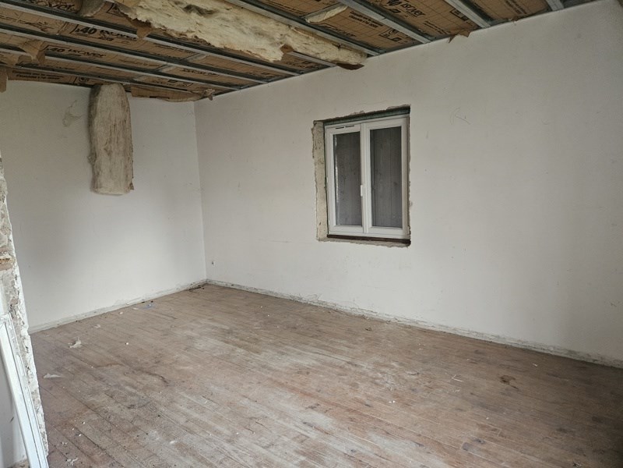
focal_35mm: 23
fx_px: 414
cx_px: 312
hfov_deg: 73.9
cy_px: 234
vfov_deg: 58.9
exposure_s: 1/142
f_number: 1.8
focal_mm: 5.4
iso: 640
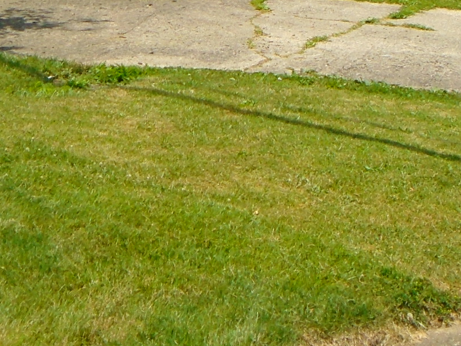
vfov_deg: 14.0
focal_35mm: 100
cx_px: 255
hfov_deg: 19.6
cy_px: -138
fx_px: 1332
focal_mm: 5.5
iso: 100
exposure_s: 1/1000
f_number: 3.5
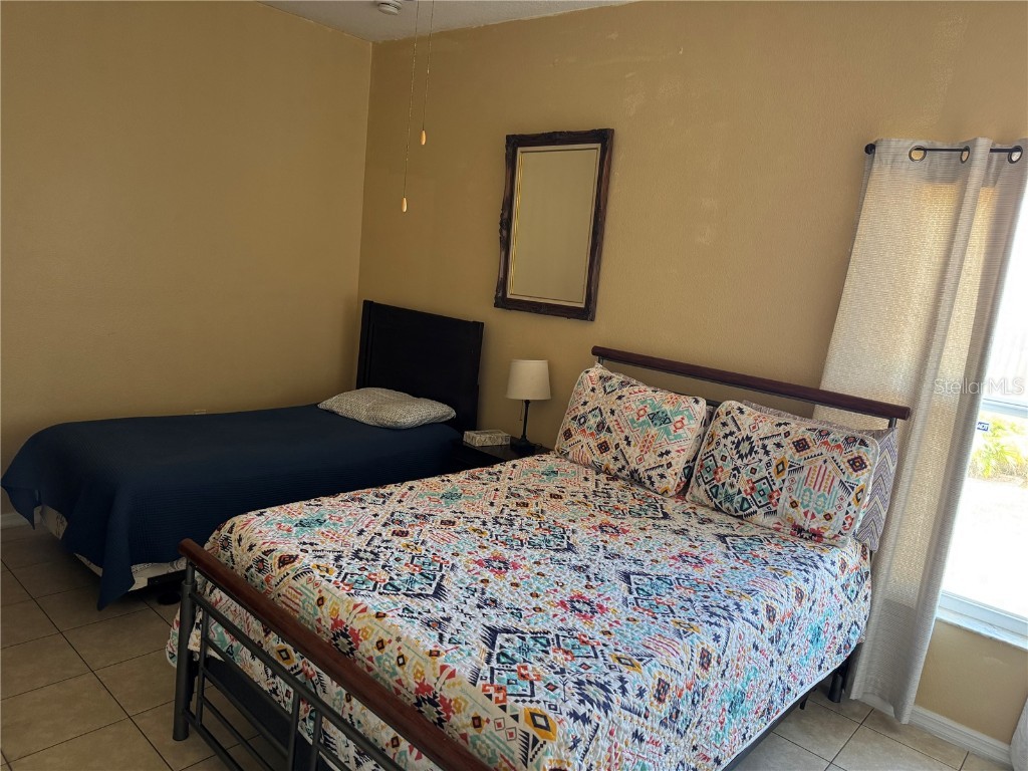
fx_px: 713
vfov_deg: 56.8
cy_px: 386
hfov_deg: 71.6
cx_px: 514
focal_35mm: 24
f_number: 1.78
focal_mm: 6.76
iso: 250
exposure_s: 1/60
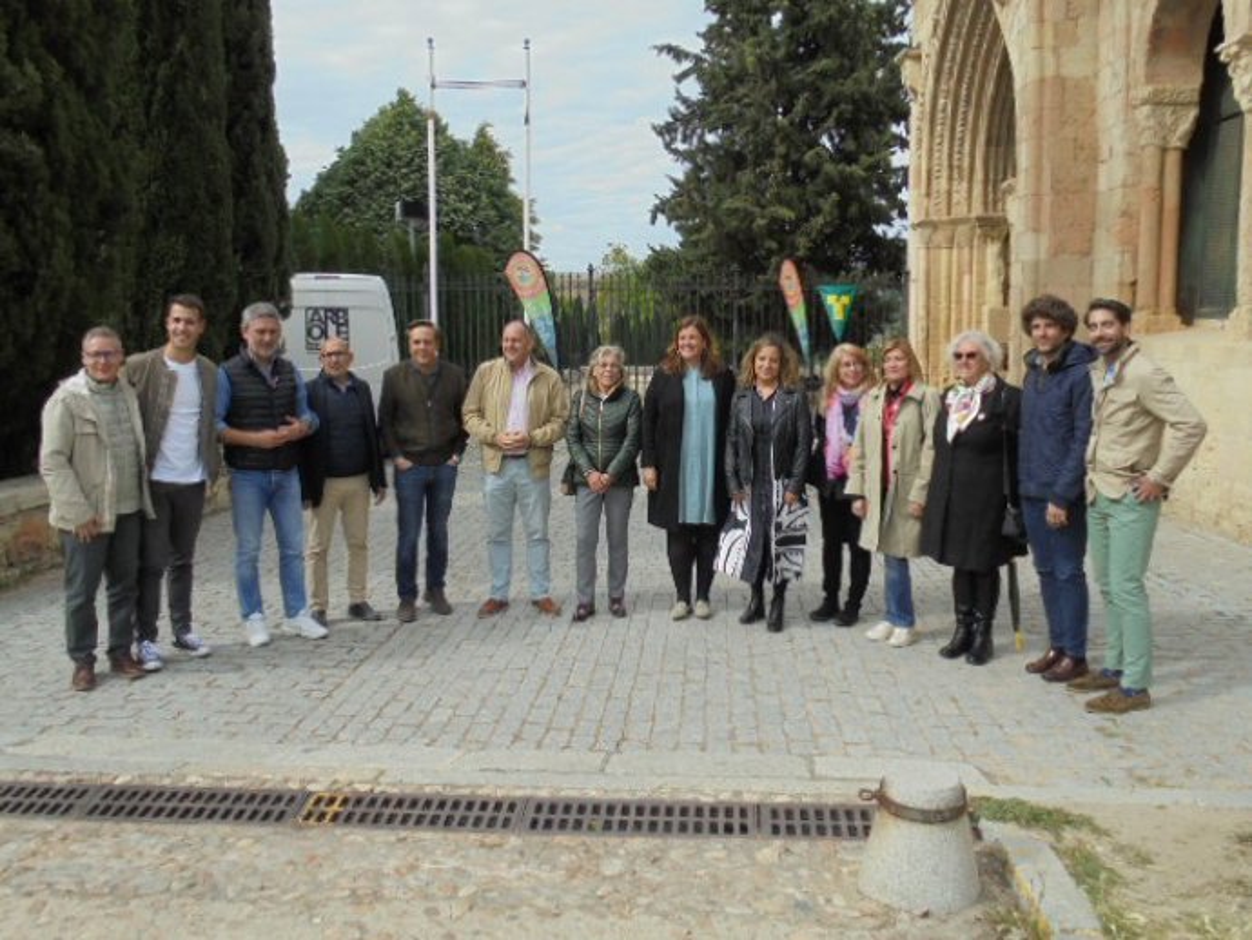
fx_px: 1049
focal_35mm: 29
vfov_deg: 48.3
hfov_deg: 61.6
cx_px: 626
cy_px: 470
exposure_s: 1/500
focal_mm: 5.3
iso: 100
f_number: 3.7
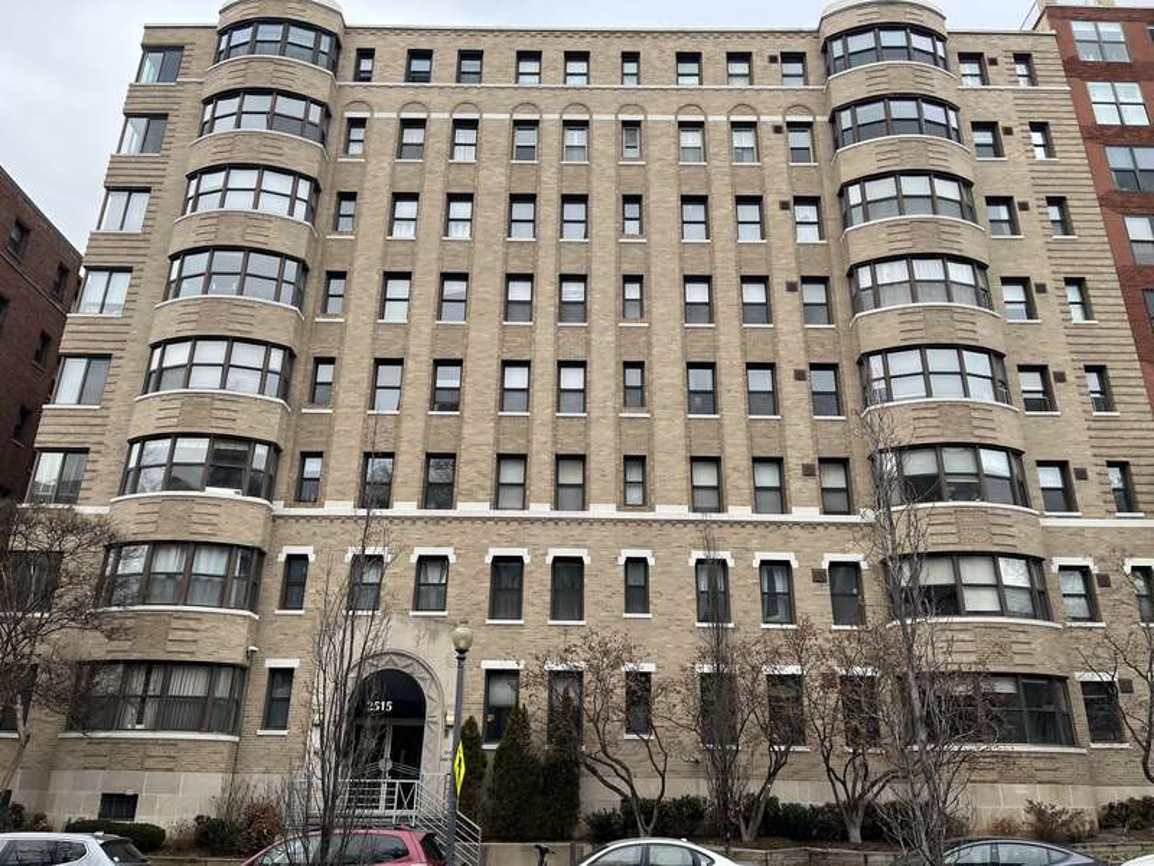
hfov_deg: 67.3
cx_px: 577
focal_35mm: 26
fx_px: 867
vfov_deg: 53.1
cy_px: 433
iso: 50
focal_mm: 5.1
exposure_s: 1/563
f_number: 1.6
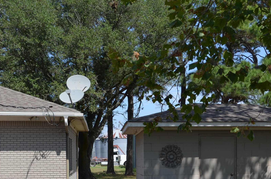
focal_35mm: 64
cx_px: 187
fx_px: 481
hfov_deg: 31.2
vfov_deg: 20.6
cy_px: 170
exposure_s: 1/250
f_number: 8
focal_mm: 22
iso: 110
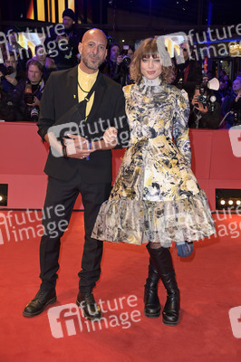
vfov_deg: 41.1
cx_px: 120
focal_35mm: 48
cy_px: 181
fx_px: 483
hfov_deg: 28.0
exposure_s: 1/160
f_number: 5
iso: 1250
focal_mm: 48
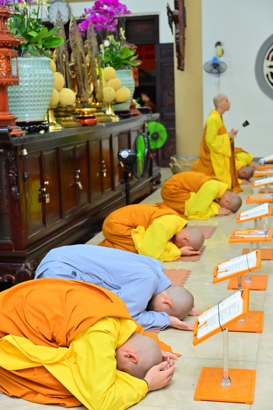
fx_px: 626
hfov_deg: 24.6
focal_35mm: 55
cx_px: 136
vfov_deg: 36.3
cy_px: 205
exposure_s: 1/60
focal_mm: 55
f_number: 5
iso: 1600
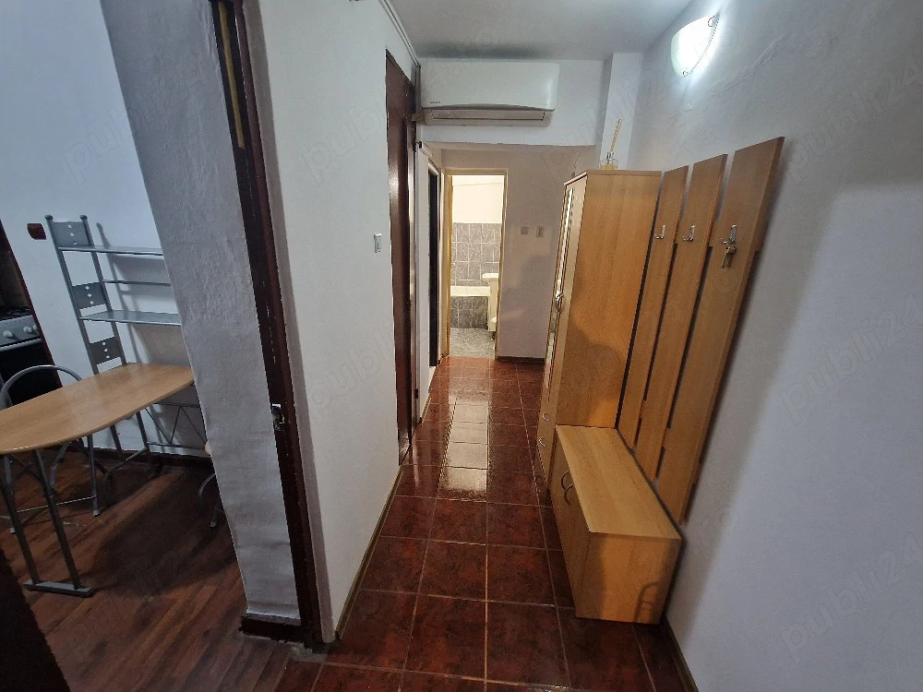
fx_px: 347
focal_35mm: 13
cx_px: 462
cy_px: 346
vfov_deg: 89.9
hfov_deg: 106.2
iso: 640
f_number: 2.2
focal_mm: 2.2
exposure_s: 1/25
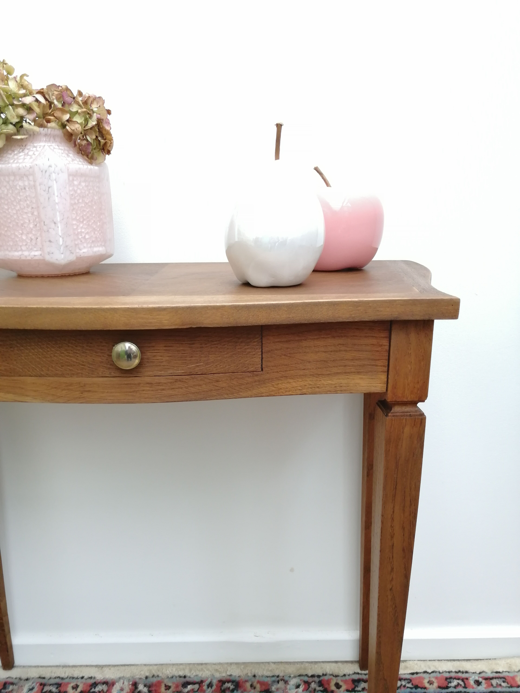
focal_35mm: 27
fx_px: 541
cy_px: 346
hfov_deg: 51.4
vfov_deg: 65.3
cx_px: 260
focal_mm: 3.95
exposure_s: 1/100
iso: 200
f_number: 1.8
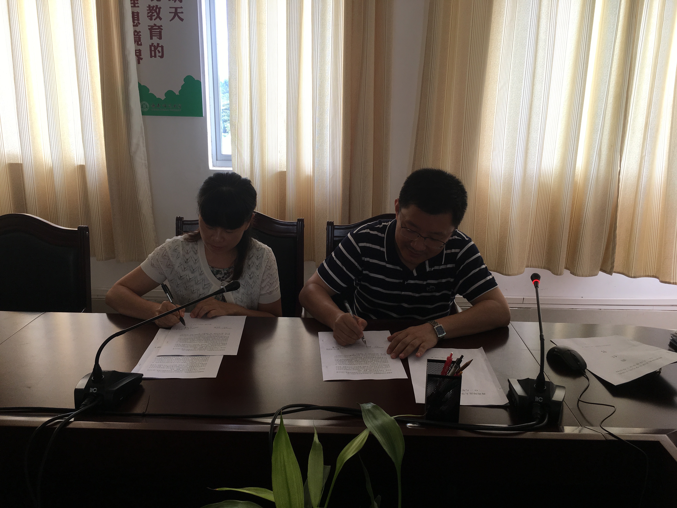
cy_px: 254
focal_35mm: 29
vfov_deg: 48.2
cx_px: 338
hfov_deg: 61.7
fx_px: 567
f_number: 2.2
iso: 25
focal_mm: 4.15
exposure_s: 1/50
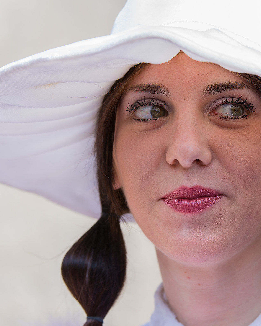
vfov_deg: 7.3
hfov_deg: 5.8
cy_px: 163
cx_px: 172
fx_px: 2556
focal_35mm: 265
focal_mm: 125
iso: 140
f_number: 4
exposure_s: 1/200
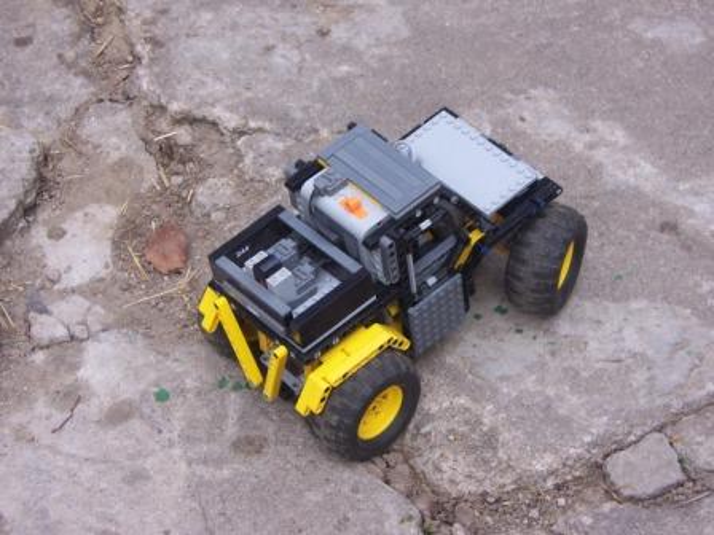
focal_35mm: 100
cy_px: 268
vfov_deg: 14.8
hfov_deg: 19.6
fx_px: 2063
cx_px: 357
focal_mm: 16.6
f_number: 4.9
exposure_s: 1/125
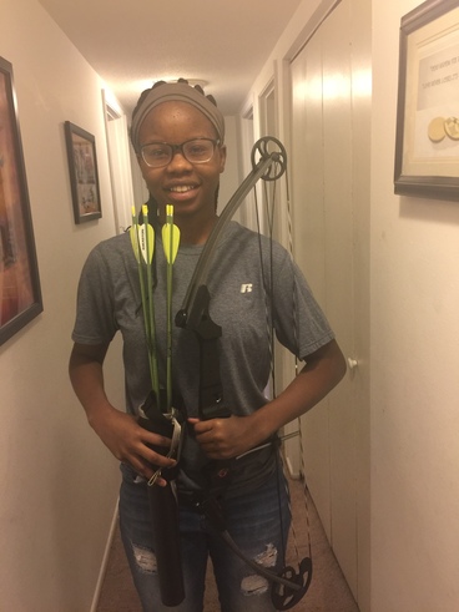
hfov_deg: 48.2
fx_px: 513
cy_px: 306
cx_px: 230
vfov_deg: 61.7
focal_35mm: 29
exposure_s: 1/15
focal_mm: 4.15
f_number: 2.2
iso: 100
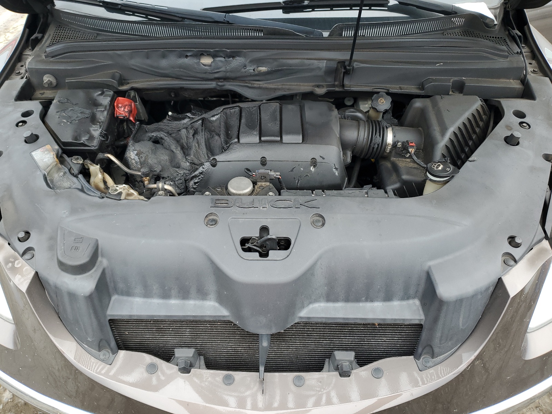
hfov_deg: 67.3
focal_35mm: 26
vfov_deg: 53.1
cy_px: 207
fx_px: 415
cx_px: 276
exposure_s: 1/143
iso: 50
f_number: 1.5
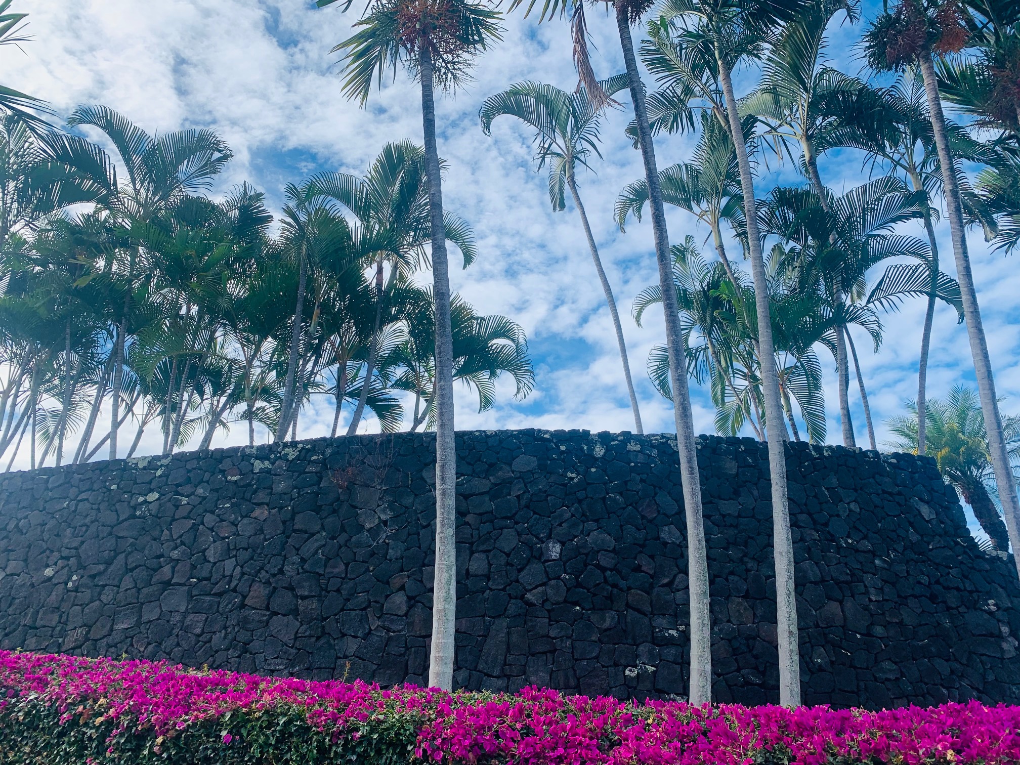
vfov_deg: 53.1
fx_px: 766
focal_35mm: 26
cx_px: 510
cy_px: 382
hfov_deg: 67.3
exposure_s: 1/2114
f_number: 1.8
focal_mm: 4.25
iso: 25
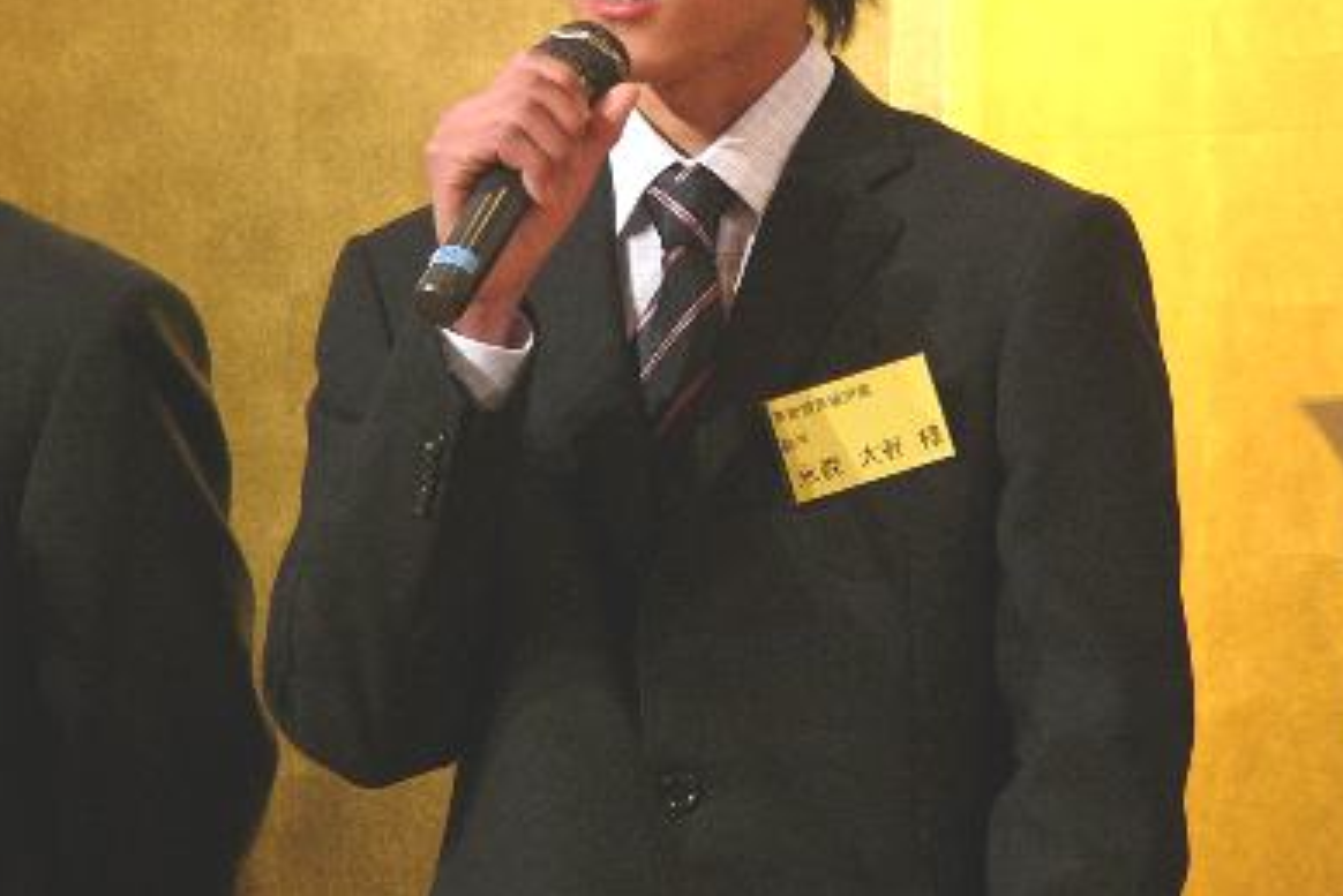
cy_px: 190
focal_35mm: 312
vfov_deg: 4.4
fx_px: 11643
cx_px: 772
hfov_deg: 6.6
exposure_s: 1/25
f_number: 2.8
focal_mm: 30.4
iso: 100
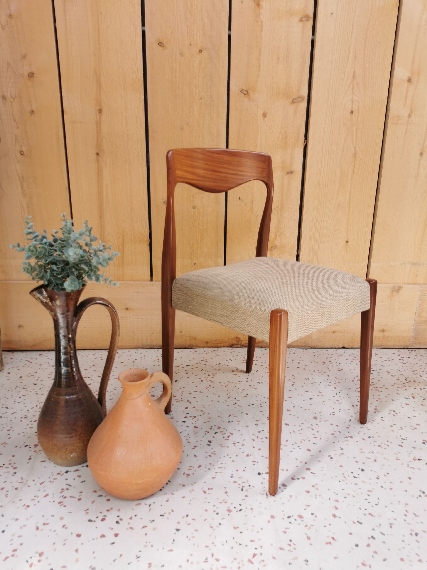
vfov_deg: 65.3
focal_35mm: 27
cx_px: 214
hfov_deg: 51.4
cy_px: 285
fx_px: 444
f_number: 1.8
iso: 50
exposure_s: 1/100
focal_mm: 5.58
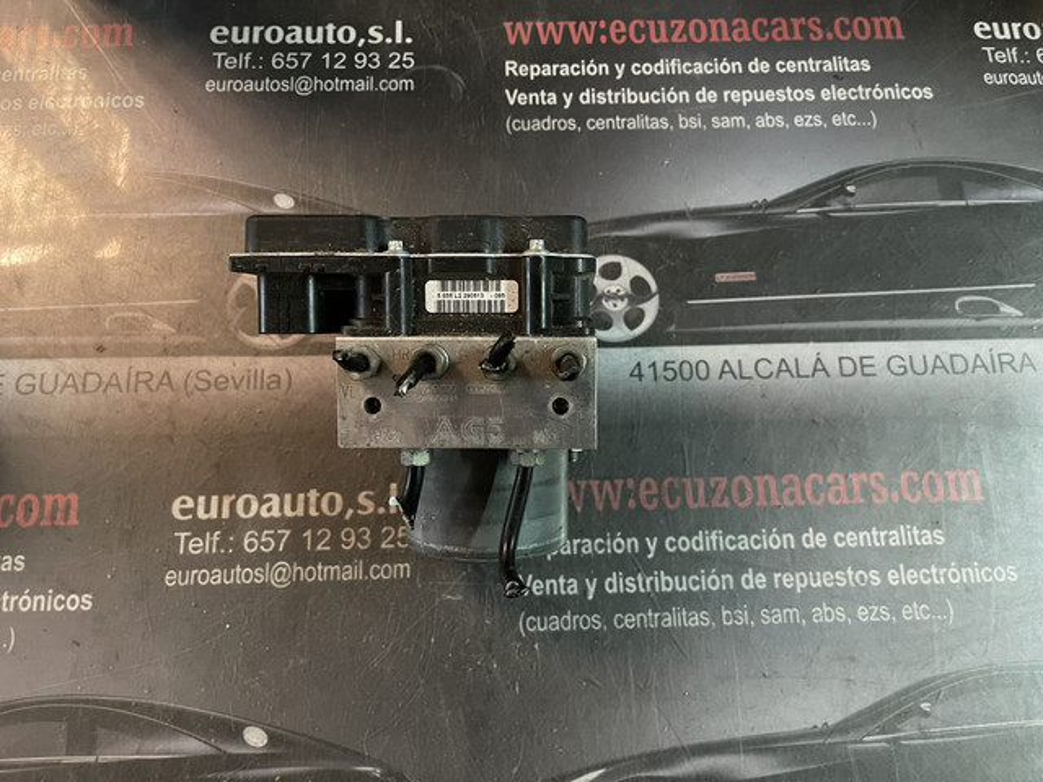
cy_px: 391
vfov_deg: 53.1
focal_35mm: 26
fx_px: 783
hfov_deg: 67.3
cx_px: 522
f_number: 1.6
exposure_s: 1/25
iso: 500
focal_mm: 5.1
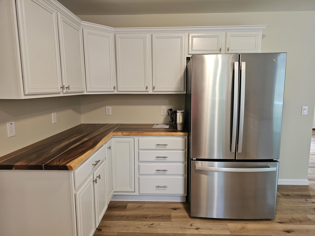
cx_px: 158
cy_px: 118
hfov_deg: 73.9
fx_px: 209
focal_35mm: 23
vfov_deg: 58.9
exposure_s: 1/120
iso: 500
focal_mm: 6.3
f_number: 1.7
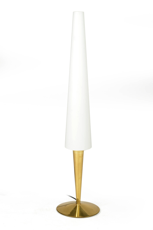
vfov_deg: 29.9
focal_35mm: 68
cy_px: 115
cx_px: 76
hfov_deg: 20.1
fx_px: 432
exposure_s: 1/200
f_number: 20
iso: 200
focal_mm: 45
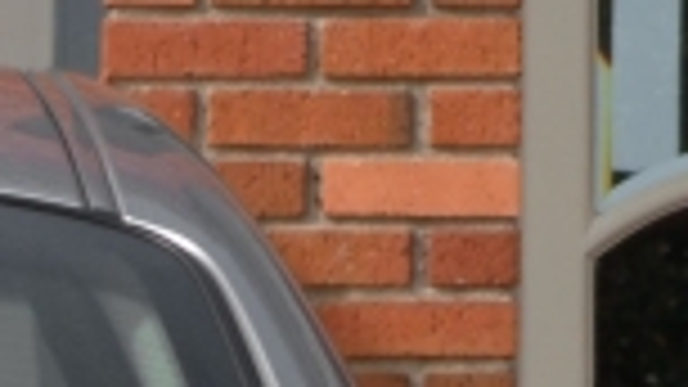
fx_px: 24241
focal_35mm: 1329
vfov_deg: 0.9
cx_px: -818
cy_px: 1073
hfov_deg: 1.6
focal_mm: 126
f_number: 16
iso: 100
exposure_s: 1/30
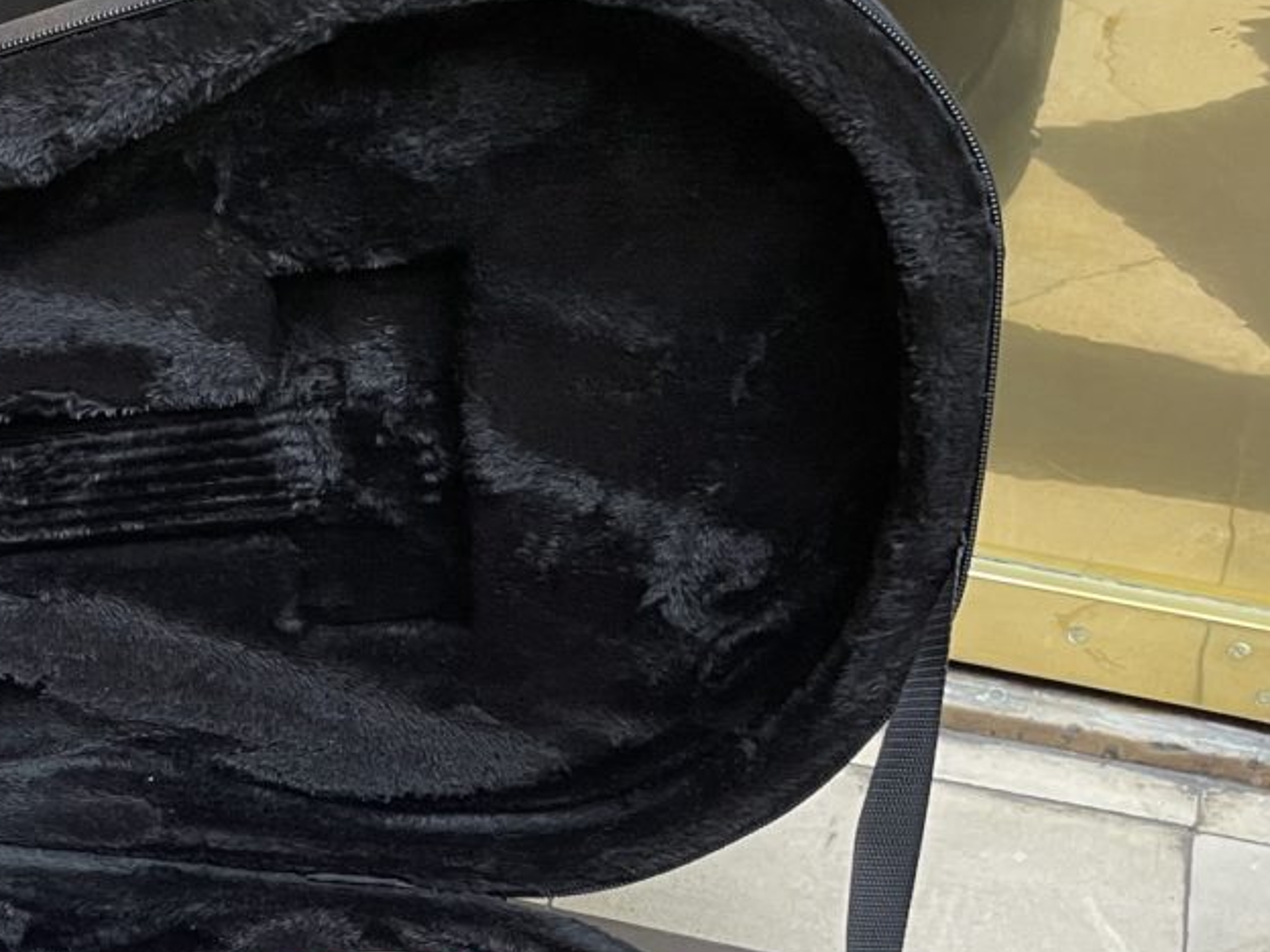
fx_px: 2348
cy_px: 1078
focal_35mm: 64
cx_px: -226
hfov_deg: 27.0
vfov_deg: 21.6
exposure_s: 1/50
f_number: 1.6
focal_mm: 4.2
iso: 125
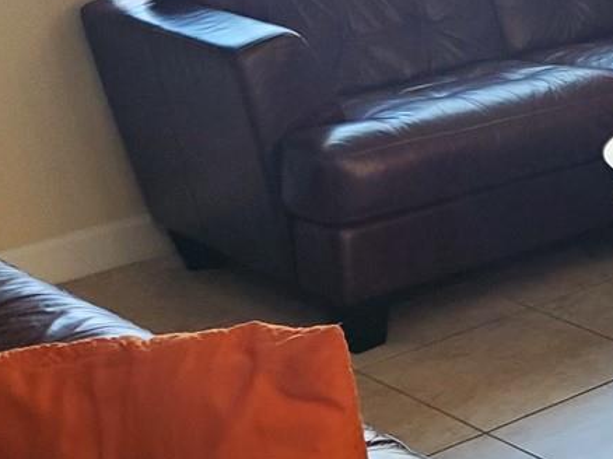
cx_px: 791
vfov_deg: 15.5
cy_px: 206
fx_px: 1681
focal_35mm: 95
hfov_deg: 19.2
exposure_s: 1/59
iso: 250
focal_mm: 4.3
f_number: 1.5
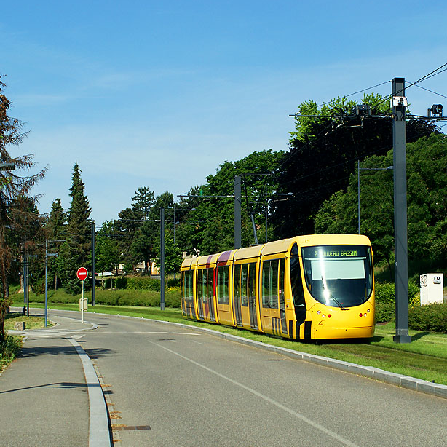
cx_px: 262
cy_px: 241
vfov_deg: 20.4
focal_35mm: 85
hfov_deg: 20.4
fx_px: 1242
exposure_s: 1/640
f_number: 7.1
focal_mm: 40
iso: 200
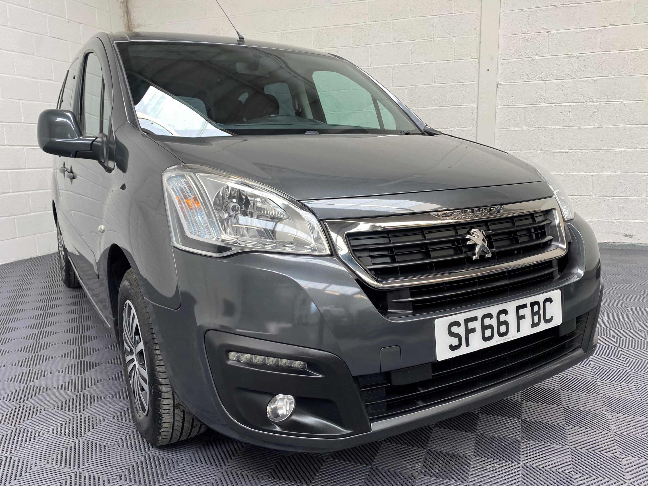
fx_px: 487
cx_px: 324
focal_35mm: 26
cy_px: 243
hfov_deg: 67.3
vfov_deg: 53.0
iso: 80
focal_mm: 4.25
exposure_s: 1/100
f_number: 1.8
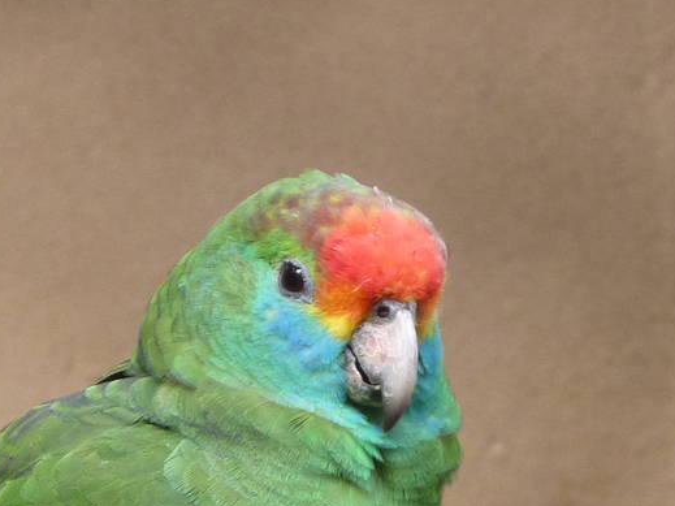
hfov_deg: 3.8
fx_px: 10157
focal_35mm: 521
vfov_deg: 2.9
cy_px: 542
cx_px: 216
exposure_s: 1/60
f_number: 4.5
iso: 200
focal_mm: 27.8
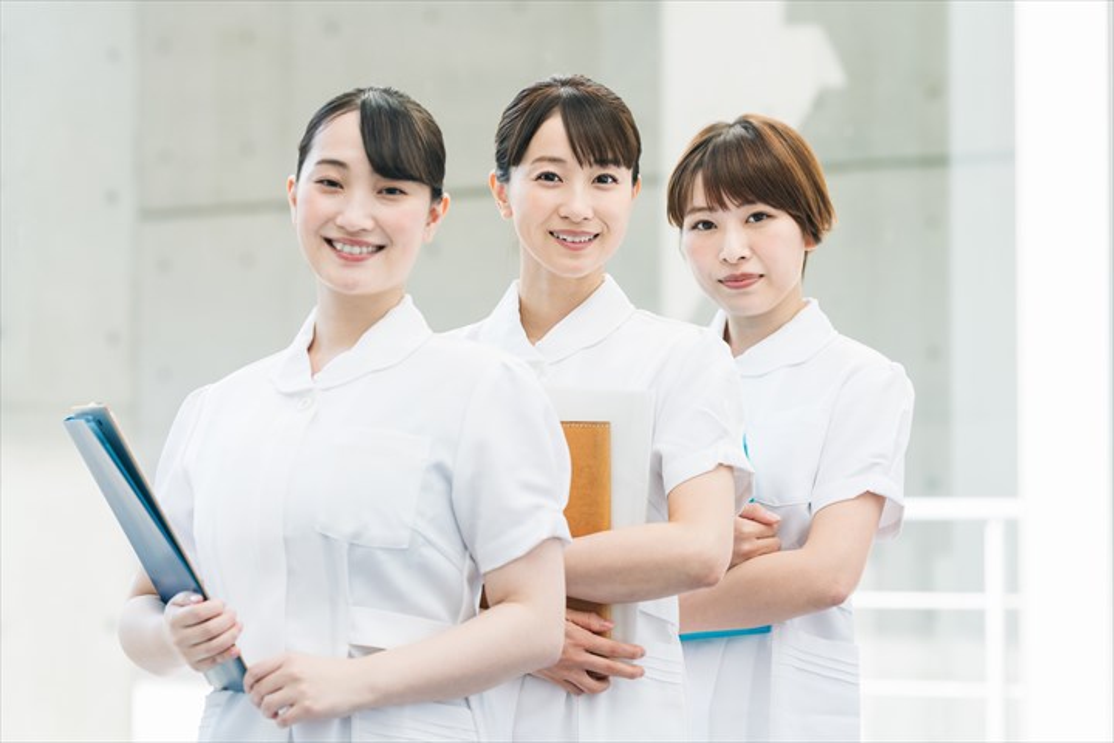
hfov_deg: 19.5
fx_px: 3249
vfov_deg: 13.0
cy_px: 372
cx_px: 557
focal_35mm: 105
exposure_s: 1/200
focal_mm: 105
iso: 200
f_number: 3.5
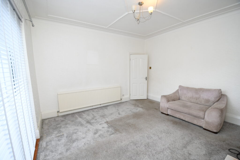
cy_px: 80
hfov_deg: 100.4
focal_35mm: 15
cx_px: 120
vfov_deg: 77.3
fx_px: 100
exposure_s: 1/25
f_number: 3.5
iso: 100
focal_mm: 10
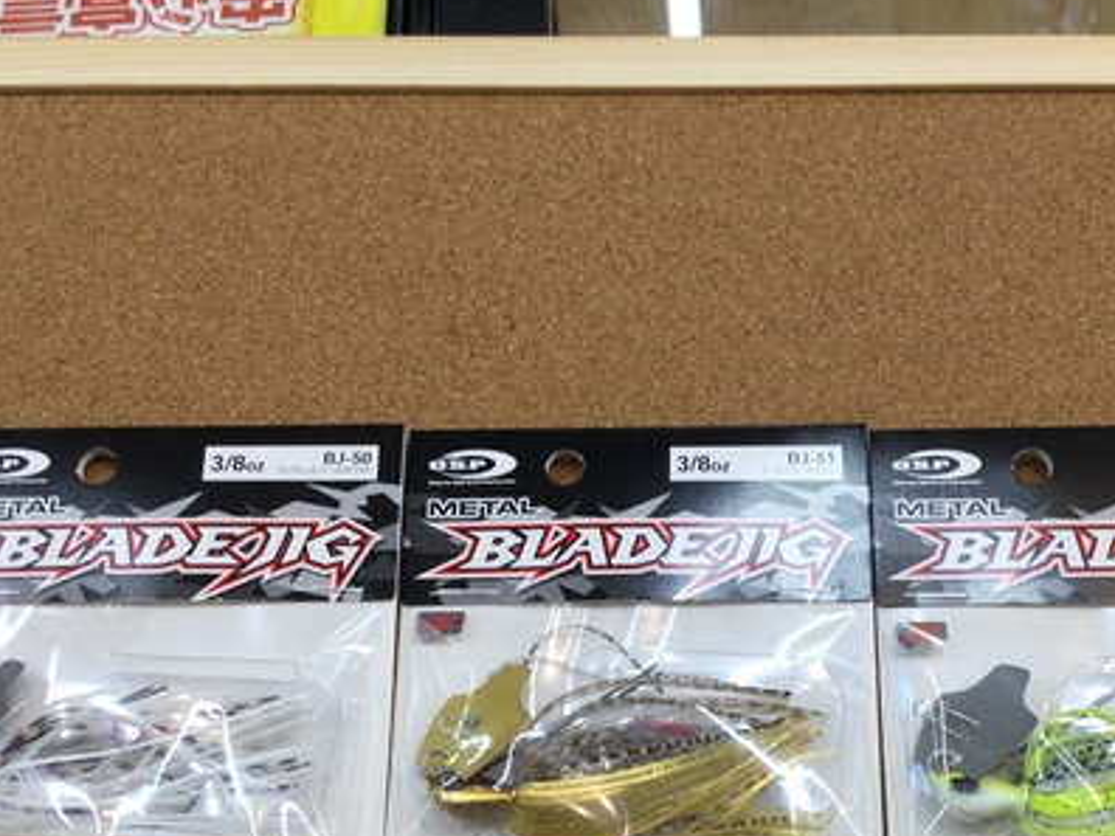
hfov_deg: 40.3
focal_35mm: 47
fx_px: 1514
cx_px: 662
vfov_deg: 30.4
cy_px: 611
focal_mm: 3.3
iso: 32
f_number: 2.4
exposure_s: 1/60
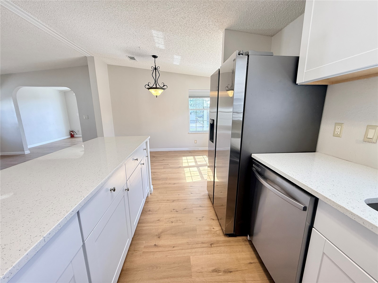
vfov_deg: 85.7
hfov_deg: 102.1
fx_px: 153
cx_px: 189
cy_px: 142
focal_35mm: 14
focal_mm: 2.22
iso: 160
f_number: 2.2
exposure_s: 1/120
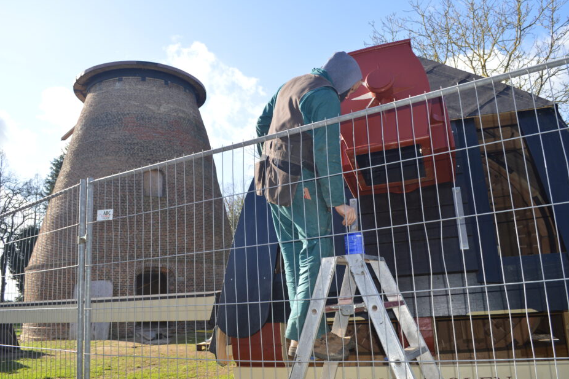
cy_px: 190
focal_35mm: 28
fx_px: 442
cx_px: 281
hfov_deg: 65.5
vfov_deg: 46.4
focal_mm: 18
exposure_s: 1/200
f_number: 5
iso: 100
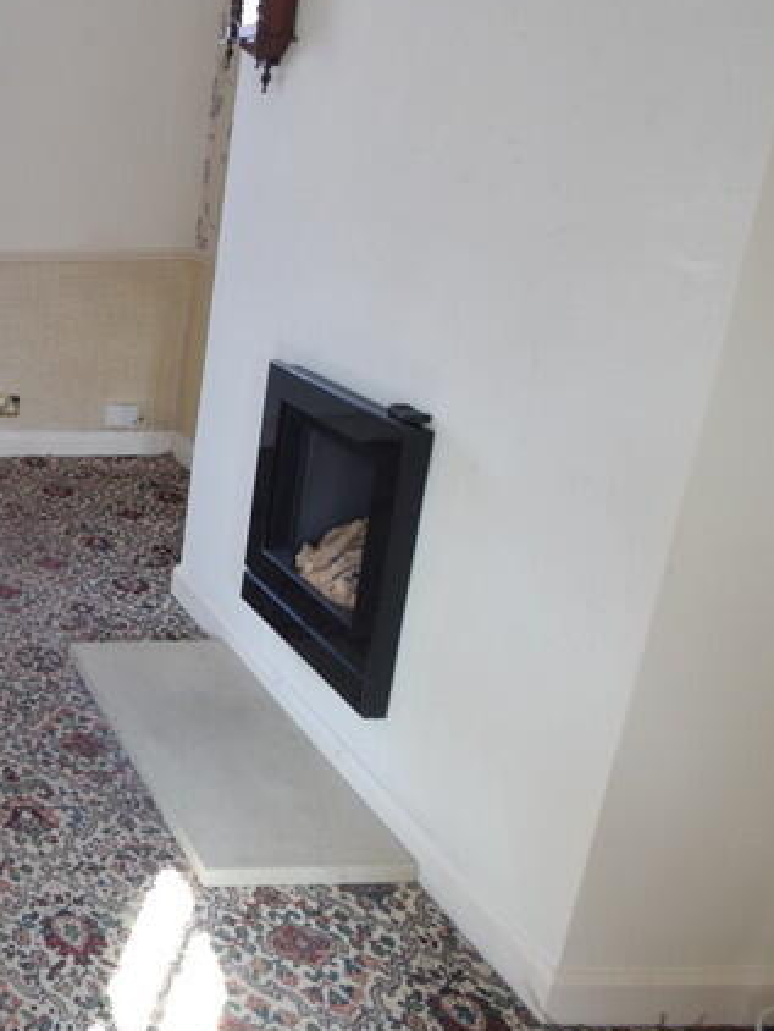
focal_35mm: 35
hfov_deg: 31.8
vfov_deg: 52.2
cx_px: -215
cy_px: 412
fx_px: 1042
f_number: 4
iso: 560
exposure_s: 1/60
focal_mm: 10
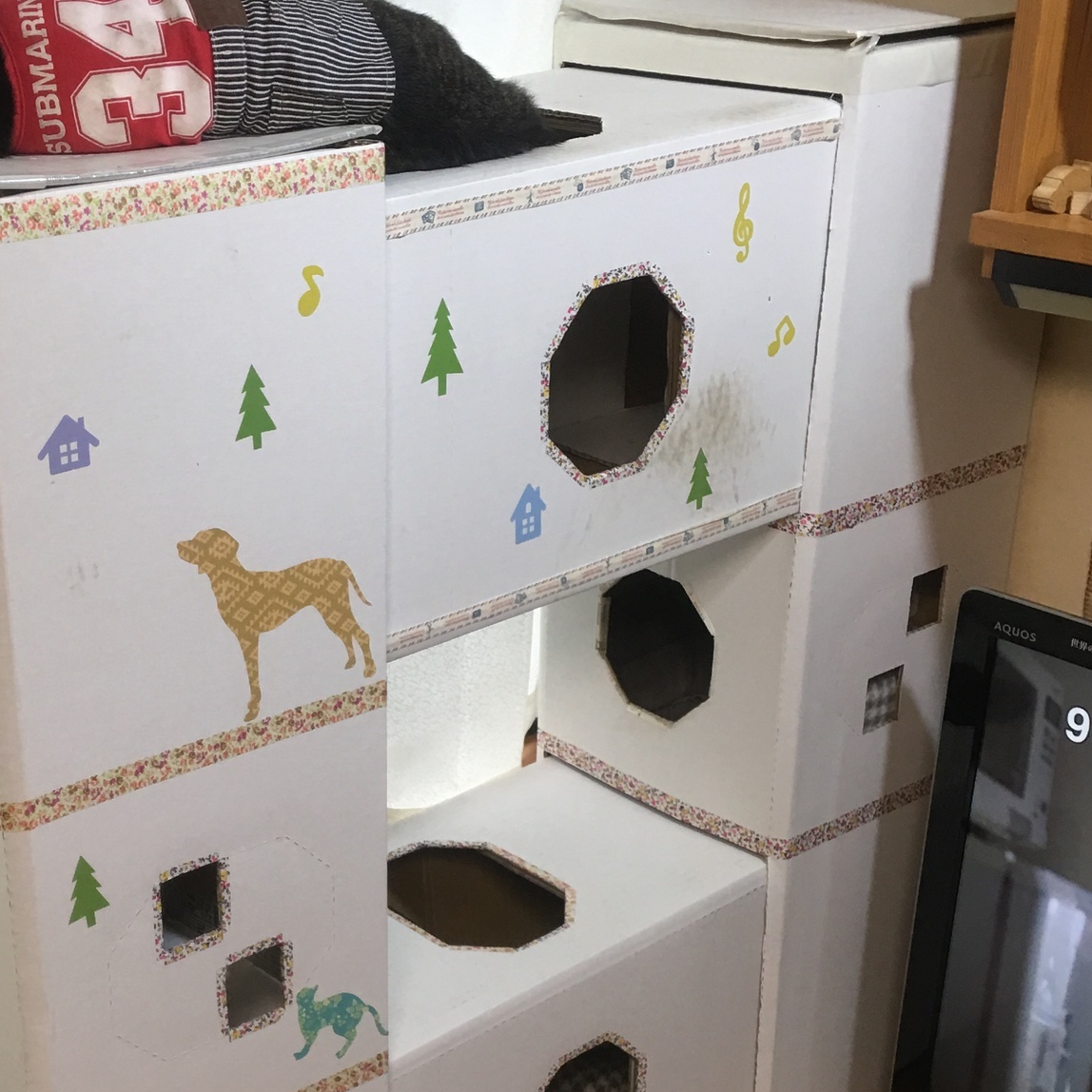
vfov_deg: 31.3
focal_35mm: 54
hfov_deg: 31.3
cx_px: 331
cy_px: 752
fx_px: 1927
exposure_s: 1/15
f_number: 2.2
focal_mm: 4.15
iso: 32
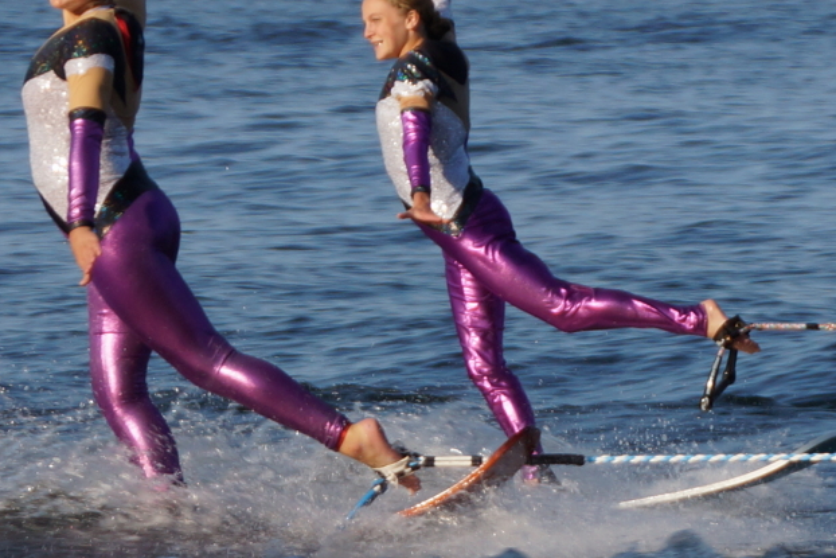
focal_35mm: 205
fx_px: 4757
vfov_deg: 6.7
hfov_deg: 10.0
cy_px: 168
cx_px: 373
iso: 100
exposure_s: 1/200
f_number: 5.6
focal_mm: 85
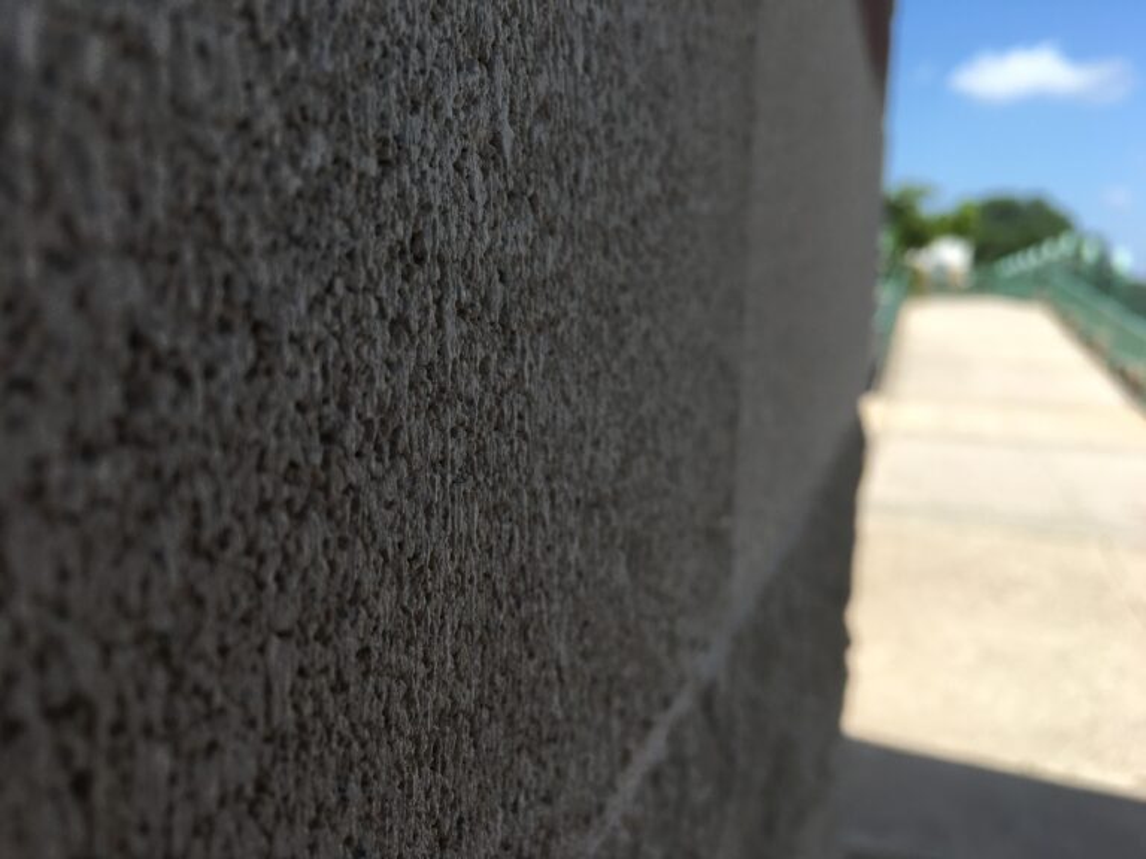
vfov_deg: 48.2
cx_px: 573
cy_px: 430
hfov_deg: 61.7
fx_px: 960
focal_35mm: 29
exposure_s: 1/962
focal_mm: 4.15
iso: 25
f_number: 2.2
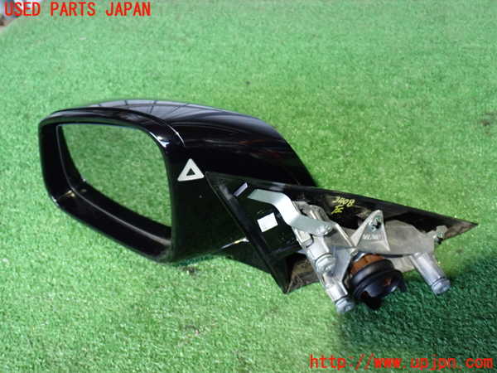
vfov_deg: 32.9
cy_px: 186
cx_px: 248
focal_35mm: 44
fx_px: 632
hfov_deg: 42.9
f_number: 2.9
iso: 800
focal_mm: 7.84
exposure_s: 1/15
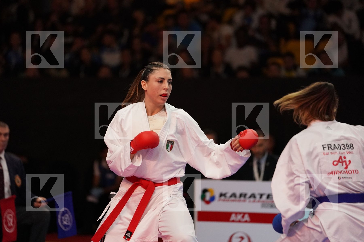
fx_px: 2022
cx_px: 182
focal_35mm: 200
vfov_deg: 6.9
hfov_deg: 10.3
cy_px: 121
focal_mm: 200
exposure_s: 1/1000
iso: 6400
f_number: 2.8
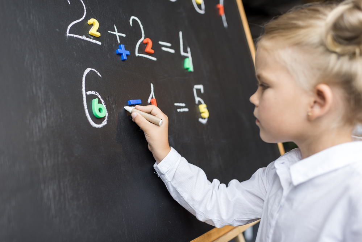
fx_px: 352
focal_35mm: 35
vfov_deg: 37.9
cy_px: 121
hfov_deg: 54.4
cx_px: 181
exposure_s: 1/200
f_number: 2.5
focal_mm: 35
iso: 160
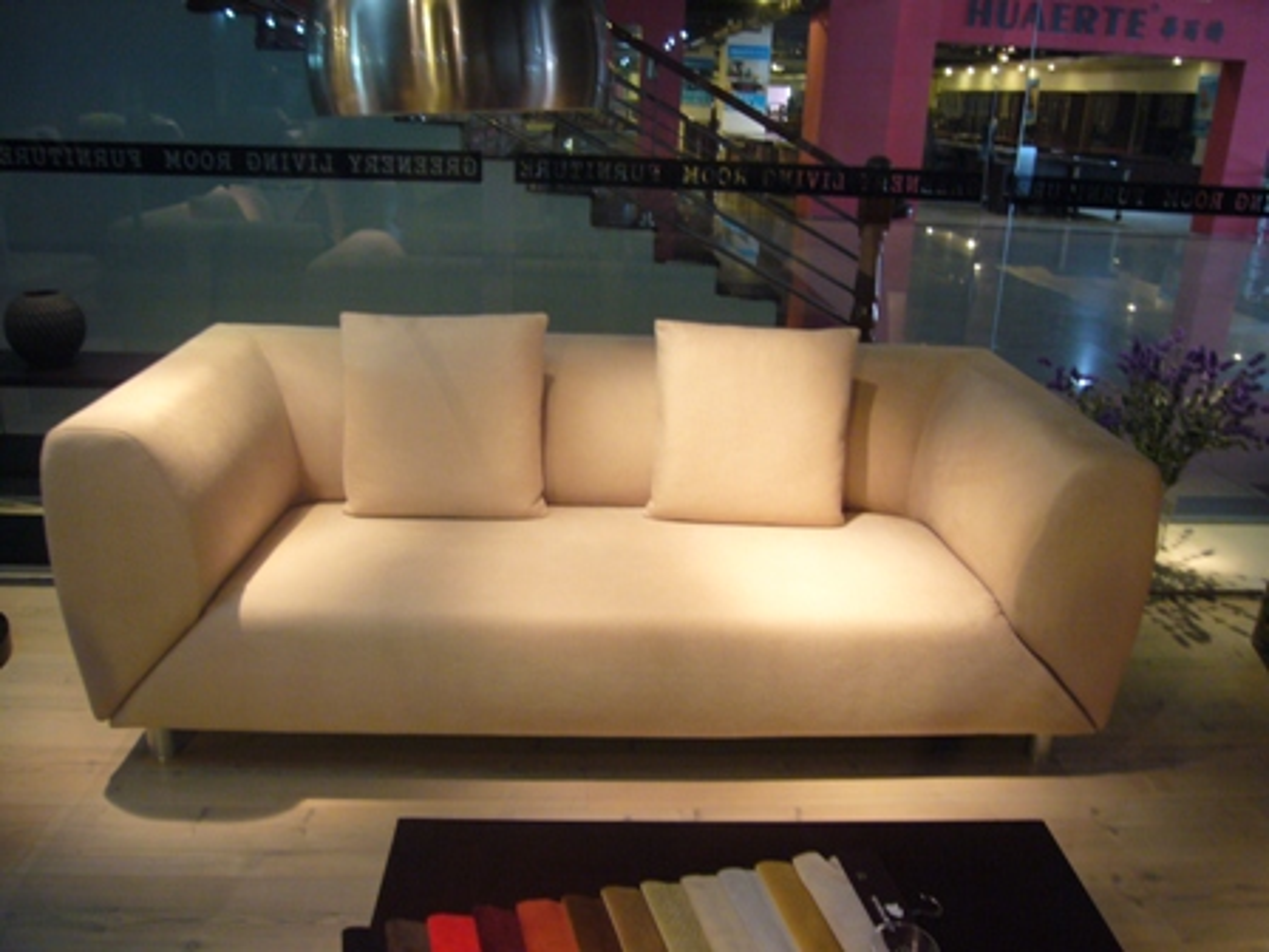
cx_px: 634
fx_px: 1026
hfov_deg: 63.4
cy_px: 476
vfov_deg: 49.7
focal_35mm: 28
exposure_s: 1/8
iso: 200
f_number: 2.8
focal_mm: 4.6
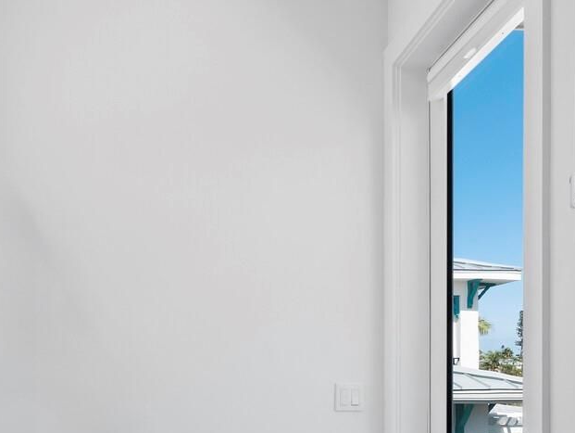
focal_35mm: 36
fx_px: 599
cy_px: 363
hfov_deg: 51.1
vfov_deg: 37.8
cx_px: 239
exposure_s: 1/10
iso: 200
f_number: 11
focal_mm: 7
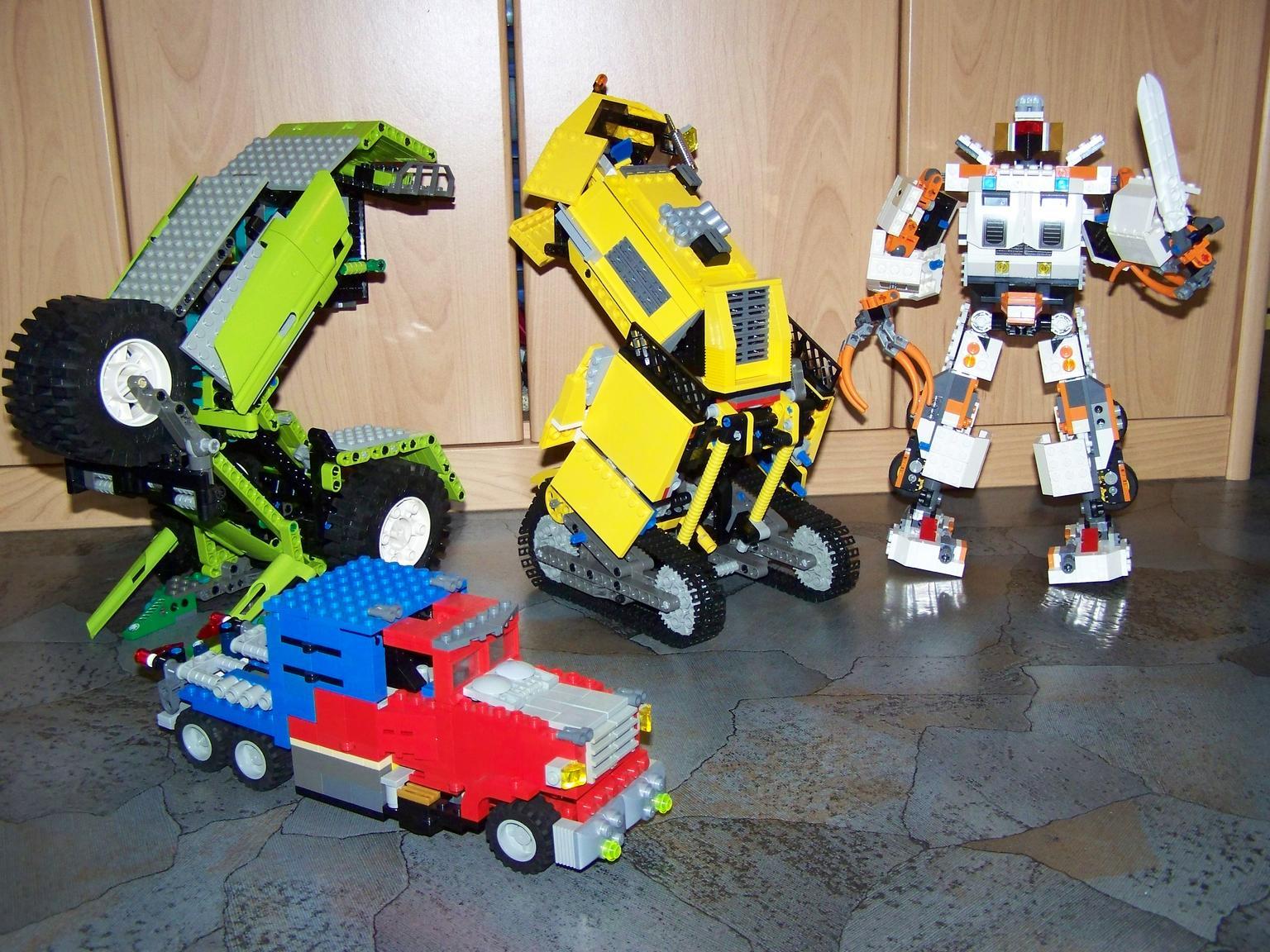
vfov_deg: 37.7
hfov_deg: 49.0
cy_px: 476
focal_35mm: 38
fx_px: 1394
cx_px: 635
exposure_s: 1/30
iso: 200
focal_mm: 6.3
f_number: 2.8
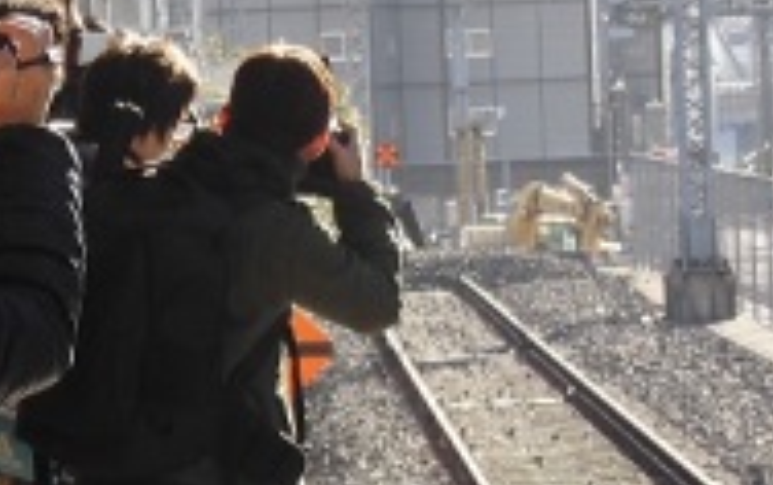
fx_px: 4809
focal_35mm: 228
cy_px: 339
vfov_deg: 5.8
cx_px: 82
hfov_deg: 9.2
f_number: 4.6
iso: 80
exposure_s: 1/125
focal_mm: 14.4
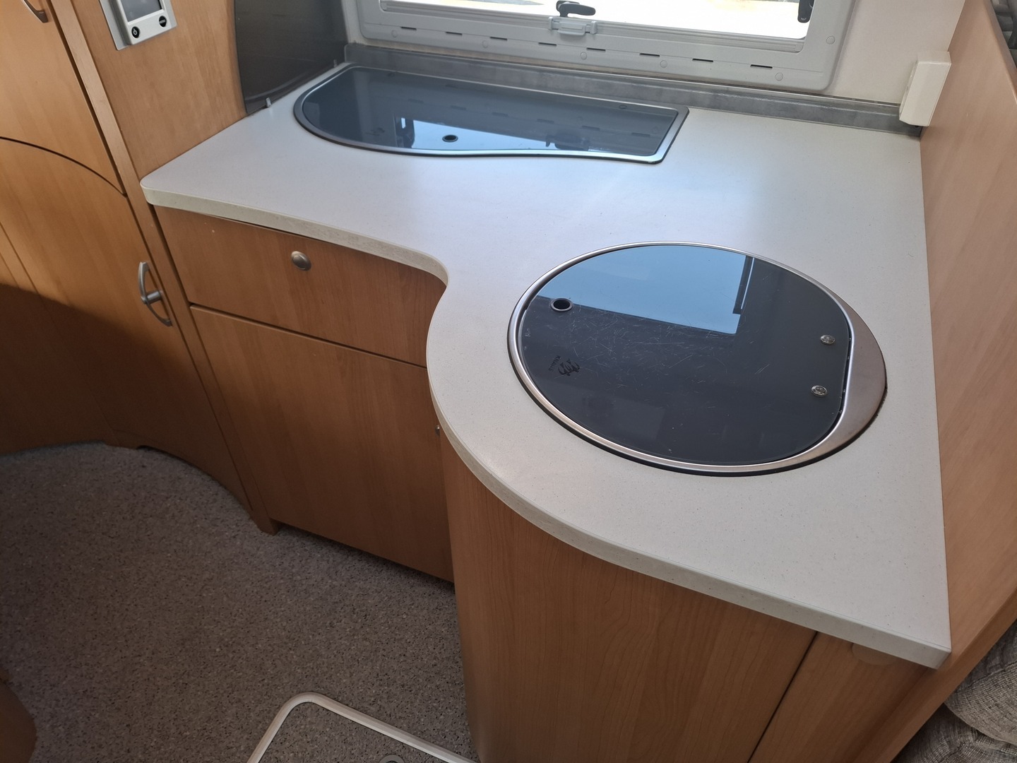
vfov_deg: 58.9
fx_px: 676
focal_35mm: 23
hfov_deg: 73.9
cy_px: 382
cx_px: 508
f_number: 1.8
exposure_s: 1/100
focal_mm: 5.54
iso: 50
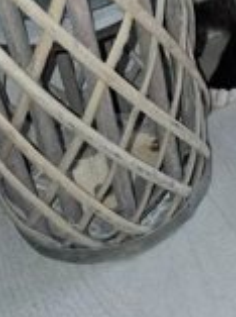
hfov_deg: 19.9
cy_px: 30
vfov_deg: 27.2
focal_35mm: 69
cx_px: 282
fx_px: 630
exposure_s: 1/100
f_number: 1.8
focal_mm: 4
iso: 200
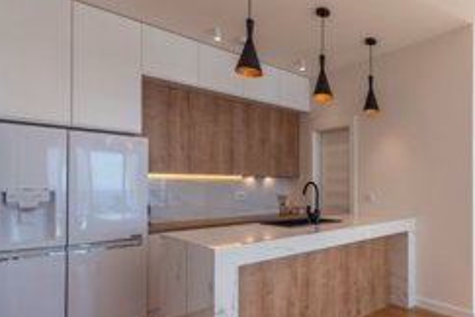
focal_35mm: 23
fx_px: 303
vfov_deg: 54.9
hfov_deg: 68.3
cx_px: 385
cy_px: 182
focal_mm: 14
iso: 100
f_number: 5.6
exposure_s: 1/100
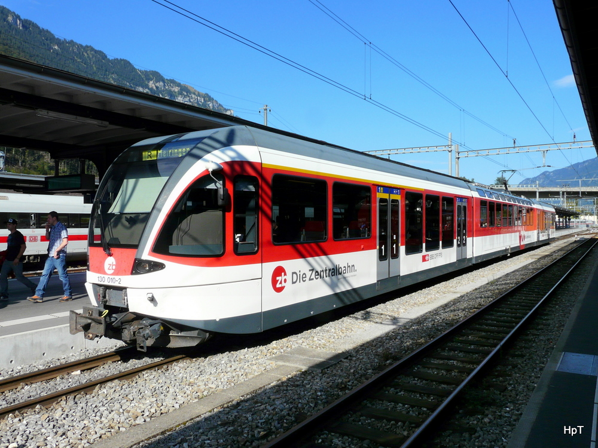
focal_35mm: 28
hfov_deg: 63.4
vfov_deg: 49.7
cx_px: 299
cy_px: 224
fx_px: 484
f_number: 5.6
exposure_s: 1/400
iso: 100
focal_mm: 4.6
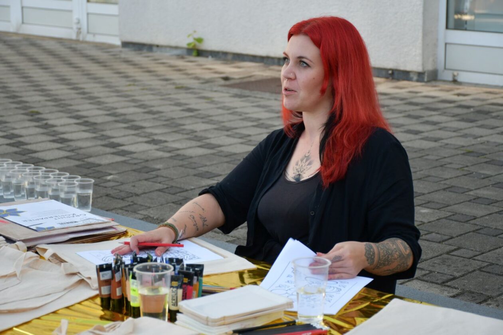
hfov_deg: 24.2
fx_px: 1174
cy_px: 168
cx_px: 252
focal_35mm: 84
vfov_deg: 16.3
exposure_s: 1/250
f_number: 5.6
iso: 320
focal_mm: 56
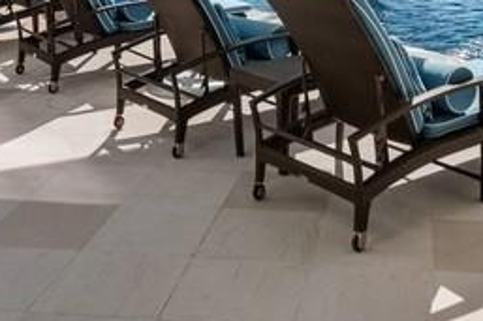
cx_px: 306
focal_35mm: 63
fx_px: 845
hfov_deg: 31.7
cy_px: -145
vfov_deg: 19.2
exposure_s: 1/800
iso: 250
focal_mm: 18
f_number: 8
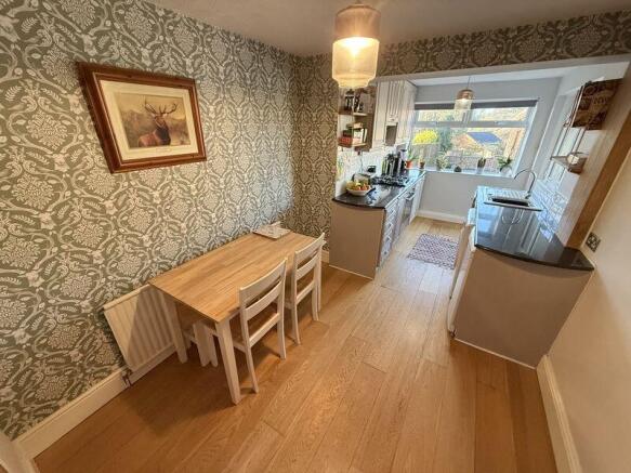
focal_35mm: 14
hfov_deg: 102.1
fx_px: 255
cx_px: 316
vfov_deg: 85.7
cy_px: 236
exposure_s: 1/100
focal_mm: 2.22
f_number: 2.2
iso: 400
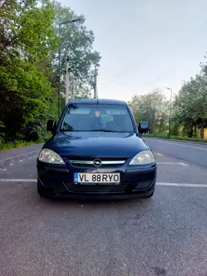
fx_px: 191
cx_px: 104
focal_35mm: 24
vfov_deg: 71.6
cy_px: 138
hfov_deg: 56.8
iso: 25
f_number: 1.8
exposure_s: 1/156
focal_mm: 5.23
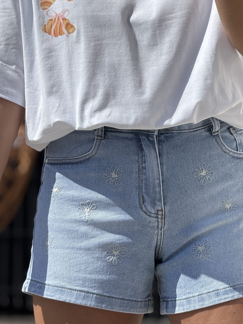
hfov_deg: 7.7
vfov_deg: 10.2
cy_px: 86
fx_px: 1806
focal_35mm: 193
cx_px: 133
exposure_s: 1/2024
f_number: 2.8
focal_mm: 15.66
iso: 50
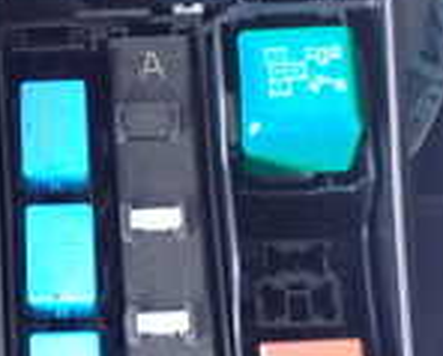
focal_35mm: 150
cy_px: 6
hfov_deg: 12.4
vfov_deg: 10.3
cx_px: -144
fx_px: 1971
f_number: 2.7
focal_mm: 6.83
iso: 640
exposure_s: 1/125
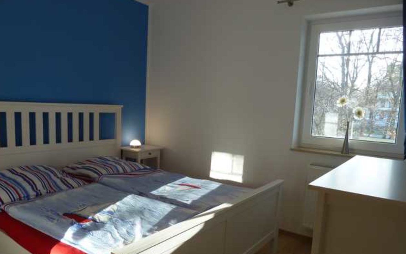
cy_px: 149
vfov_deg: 45.8
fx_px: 299
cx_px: 201
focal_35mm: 27
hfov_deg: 68.4
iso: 80
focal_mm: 4.1
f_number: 3.3
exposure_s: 1/30
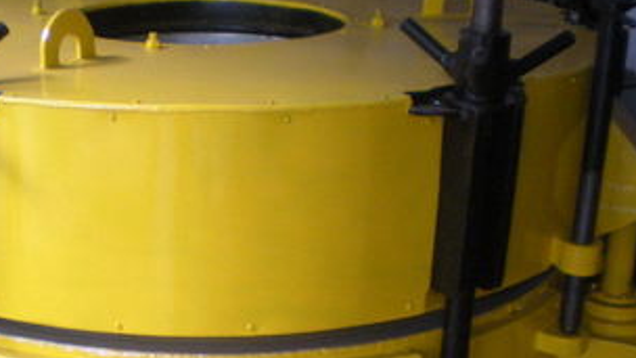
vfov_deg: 17.5
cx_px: 195
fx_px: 1147
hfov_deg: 30.7
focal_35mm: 68
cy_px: 317
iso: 200
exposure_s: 1/36.8
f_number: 3.1
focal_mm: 6.3
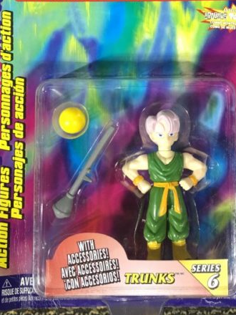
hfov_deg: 32.7
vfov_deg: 42.4
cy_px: 106
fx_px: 400
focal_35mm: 44
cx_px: 149
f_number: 2.2
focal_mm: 4.15
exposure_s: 1/15
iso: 40
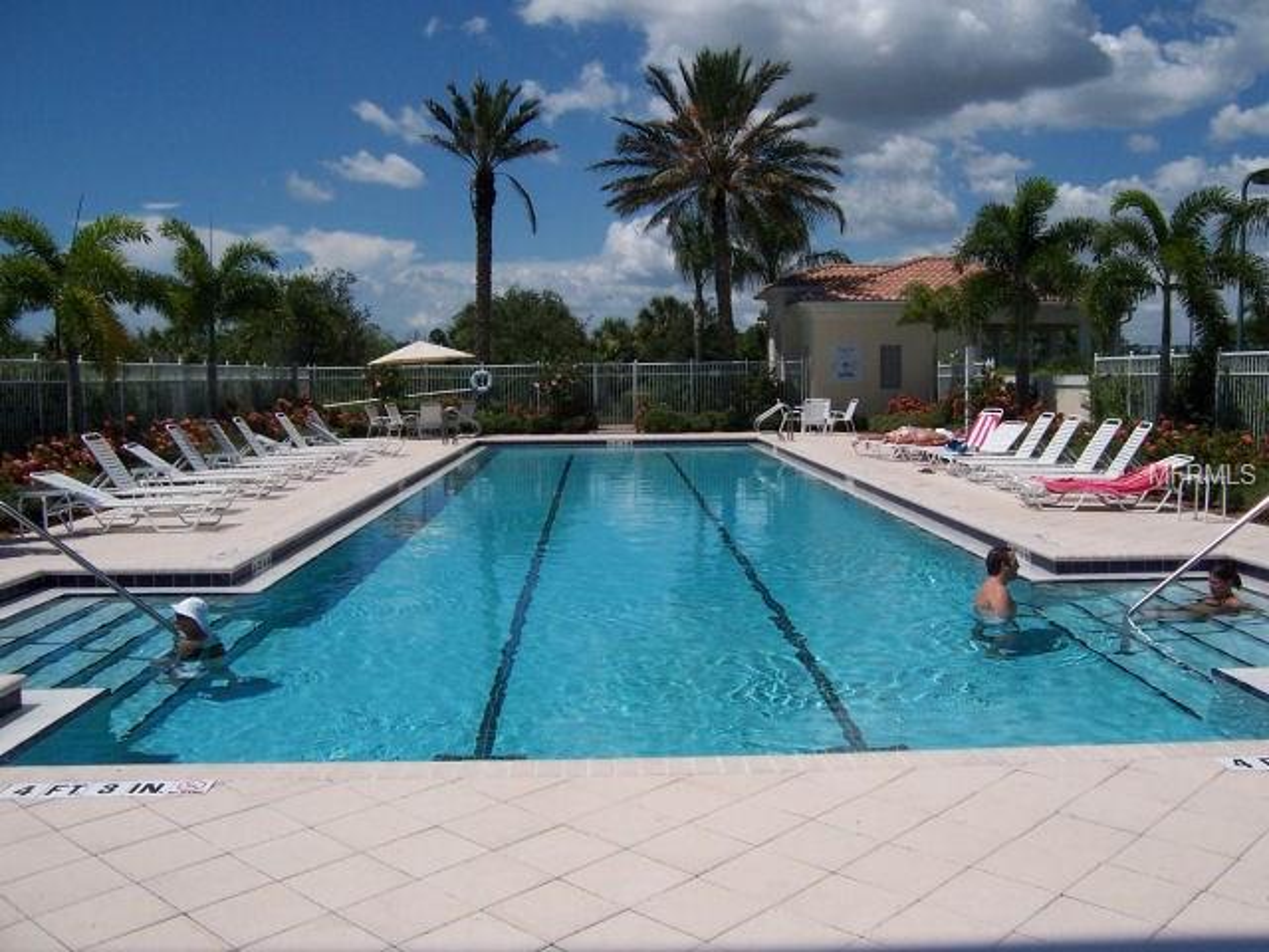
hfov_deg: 55.4
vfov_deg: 42.9
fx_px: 1210
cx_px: 634
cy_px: 476
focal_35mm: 33
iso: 80
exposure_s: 1/1000
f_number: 5.6
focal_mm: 5.5
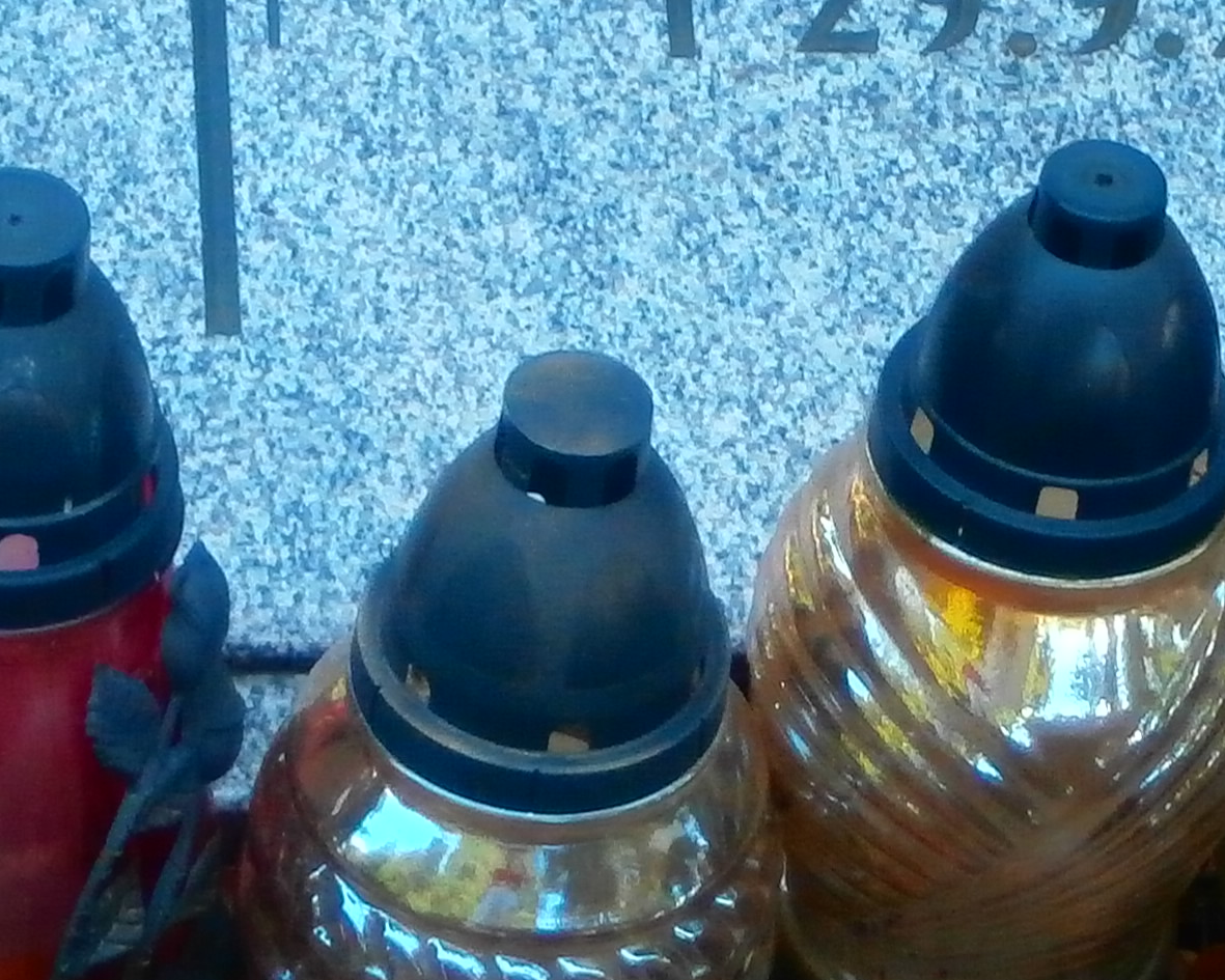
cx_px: 863
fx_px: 7868
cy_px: -440
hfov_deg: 8.9
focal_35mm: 217
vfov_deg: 7.0
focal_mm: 10.11
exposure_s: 1/80
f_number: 4.5
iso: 200
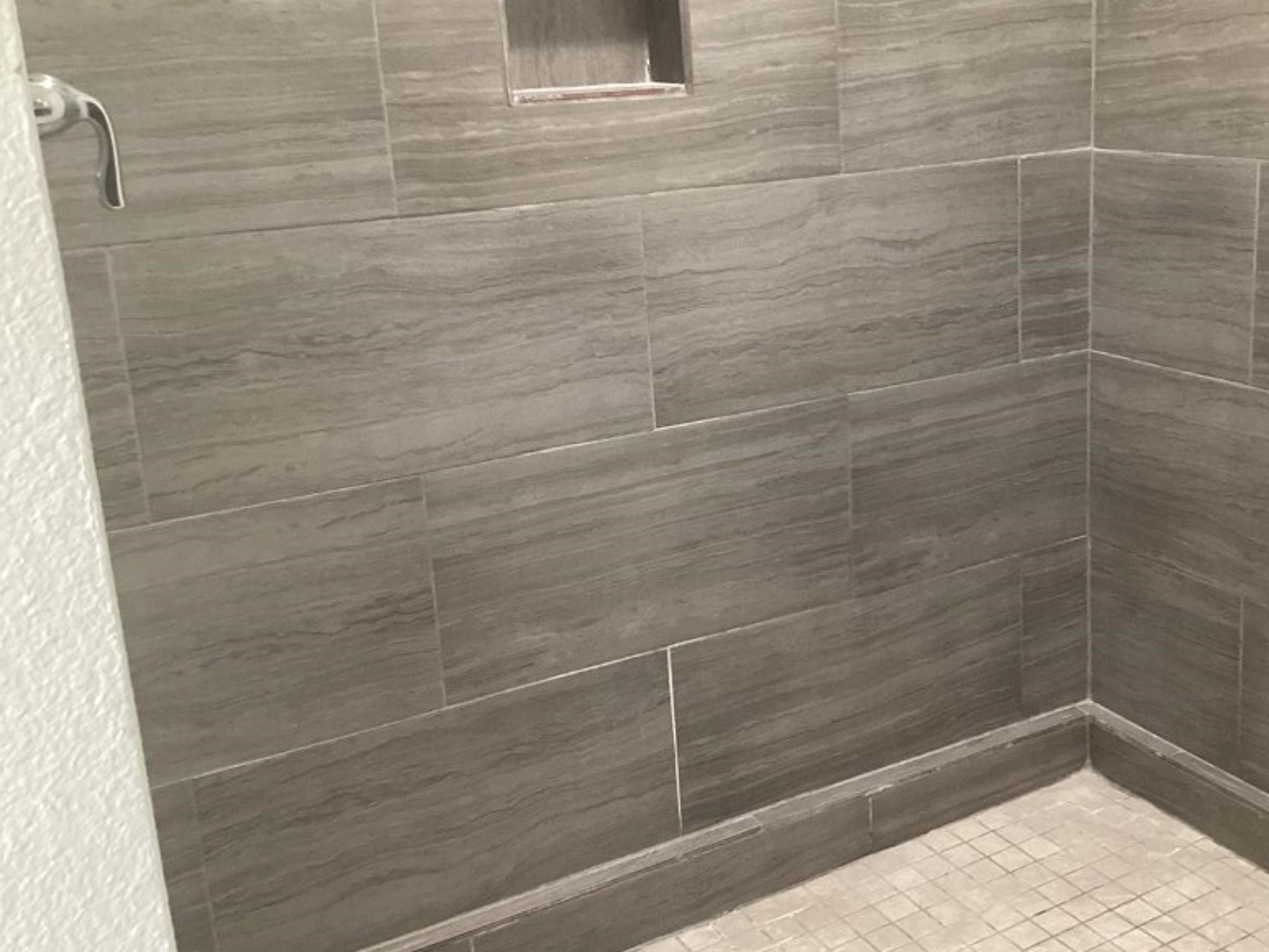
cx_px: 800
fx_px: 1503
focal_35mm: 41
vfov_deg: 35.1
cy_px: 431
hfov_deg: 45.3
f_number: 2.4
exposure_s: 1/40
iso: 320
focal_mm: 3.3
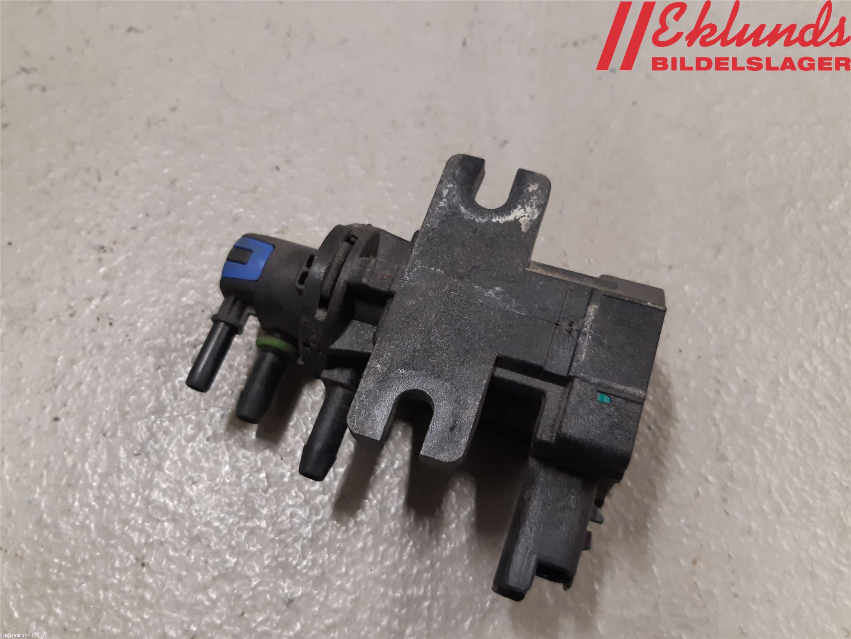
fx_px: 639
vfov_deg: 53.1
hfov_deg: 67.3
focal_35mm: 26
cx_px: 426
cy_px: 320
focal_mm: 3.93
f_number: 1.7
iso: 160
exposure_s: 1/50
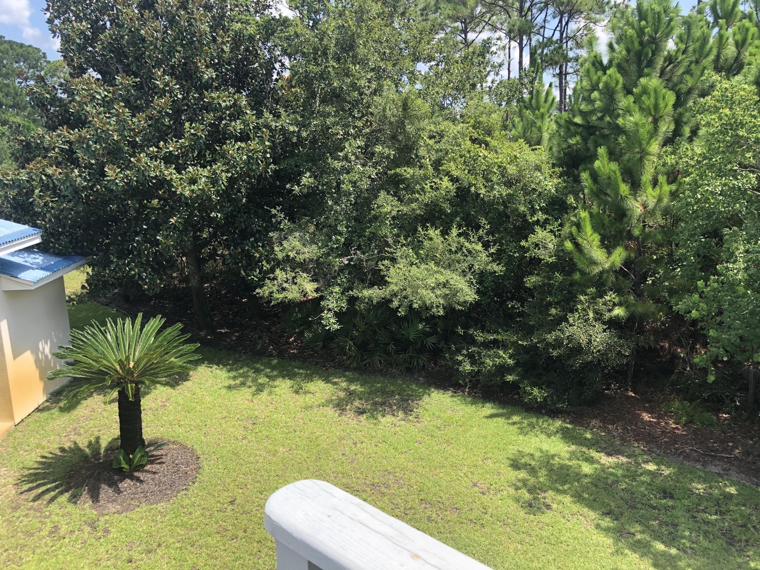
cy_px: 285
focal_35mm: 28
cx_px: 380
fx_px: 615
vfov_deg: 49.7
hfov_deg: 63.4
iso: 20
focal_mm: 3.99
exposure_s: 1/706
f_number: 1.8
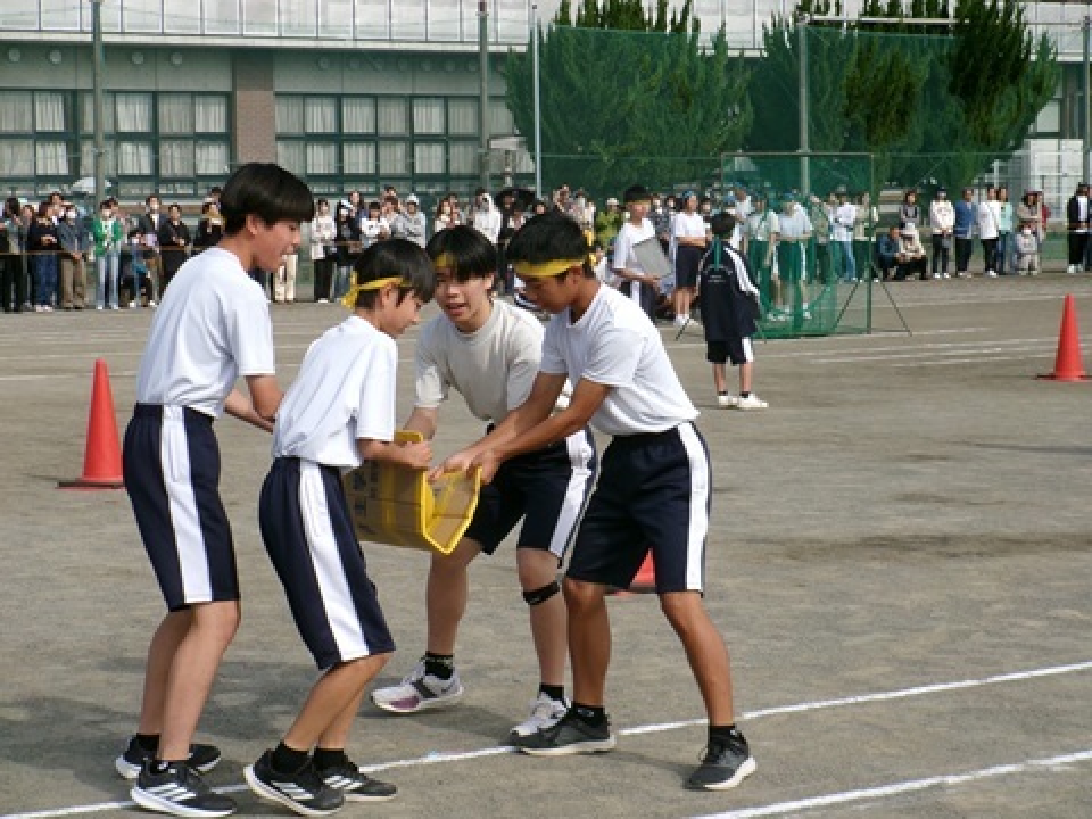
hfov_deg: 20.7
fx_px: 2997
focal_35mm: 95
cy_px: 410
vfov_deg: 15.6
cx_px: 546
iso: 100
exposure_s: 1/400
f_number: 5.8
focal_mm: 16.9
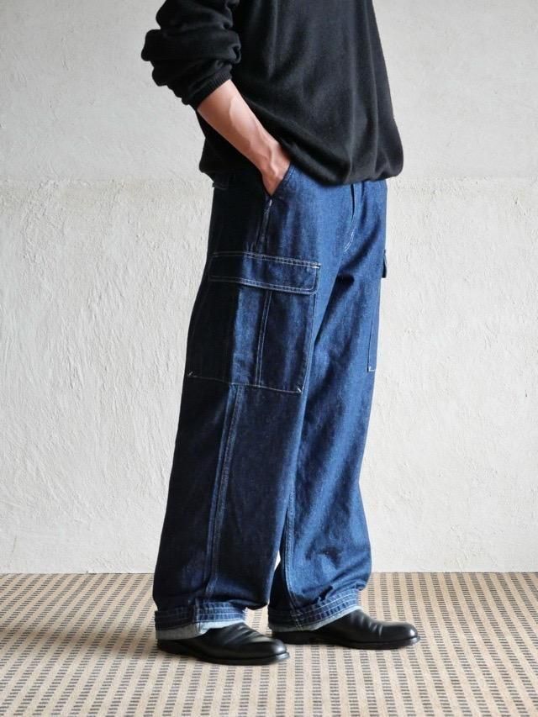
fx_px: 1657
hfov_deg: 18.4
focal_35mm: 80
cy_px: 358
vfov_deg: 24.4
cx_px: 269
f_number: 3.9
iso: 2000
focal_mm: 40
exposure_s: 1/100
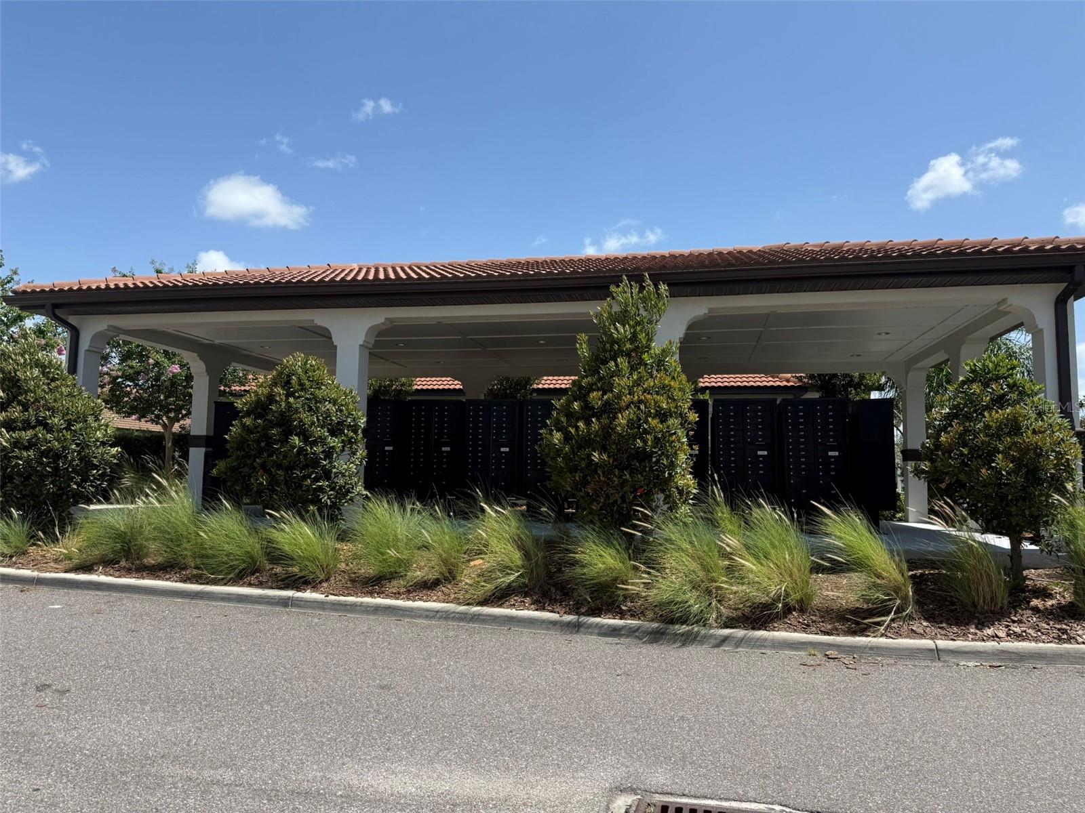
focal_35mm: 24
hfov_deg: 71.6
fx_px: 752
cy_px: 406
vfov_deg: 56.8
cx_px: 542
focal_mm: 6.76
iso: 80
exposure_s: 1/3759
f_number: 1.78
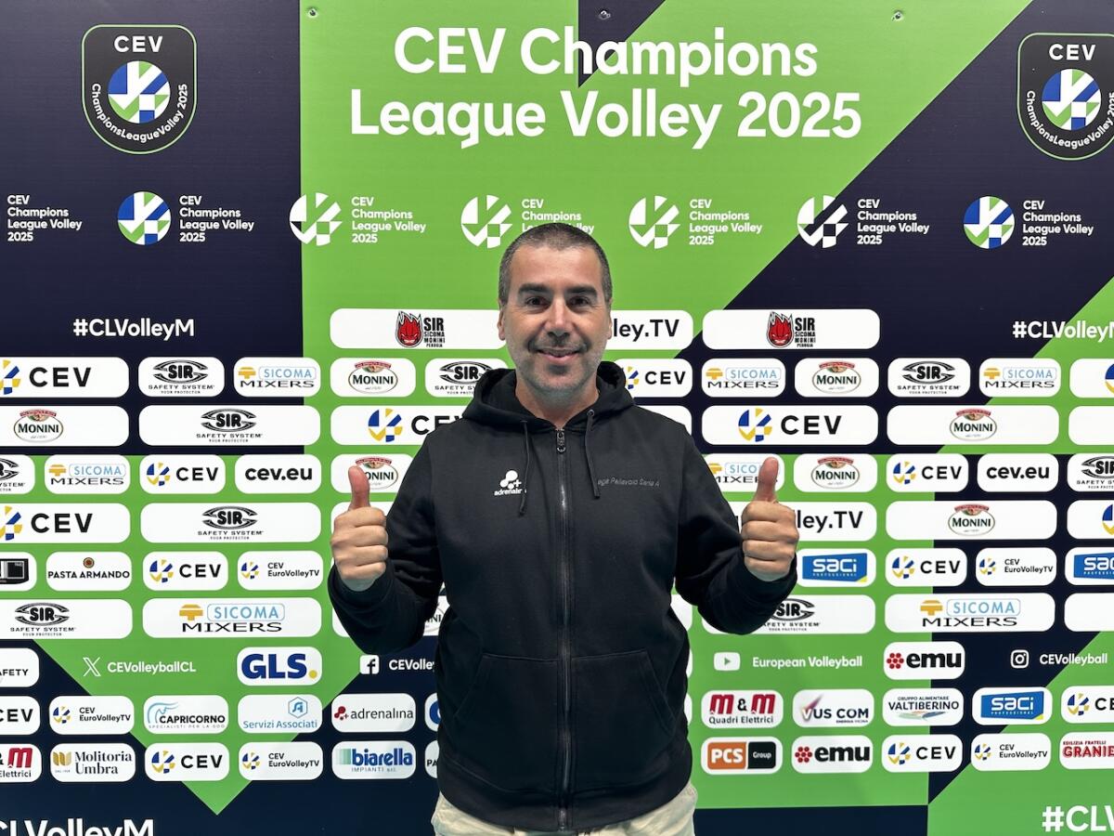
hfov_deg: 71.6
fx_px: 772
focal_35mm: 24
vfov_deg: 56.8
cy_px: 418
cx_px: 557
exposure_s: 1/100
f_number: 1.78
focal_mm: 6.86
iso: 64
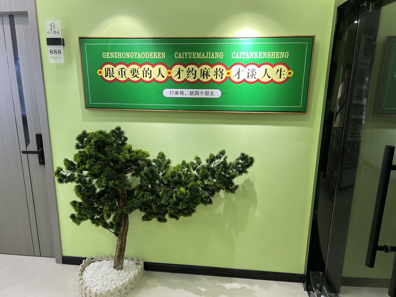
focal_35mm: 26
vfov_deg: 53.1
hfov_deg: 67.3
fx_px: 297
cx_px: 198
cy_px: 148
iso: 40
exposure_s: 1/121
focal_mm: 5.7
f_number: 1.5
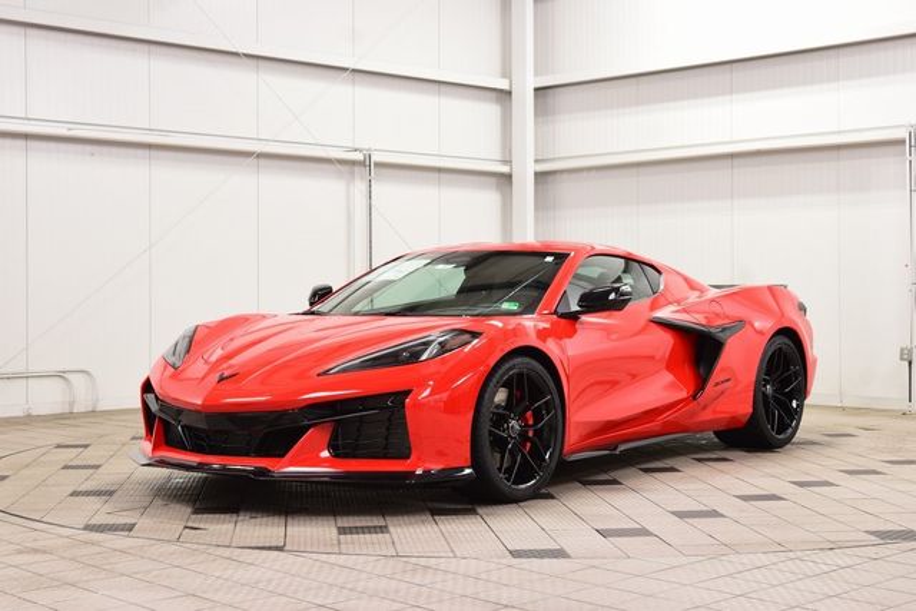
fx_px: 1451
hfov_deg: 35.0
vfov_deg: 23.8
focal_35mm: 57
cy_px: 306
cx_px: 458
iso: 1000
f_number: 7.1
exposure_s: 1/30
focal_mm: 38
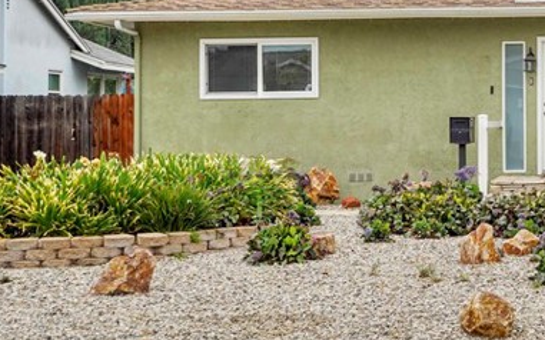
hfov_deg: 20.2
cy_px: 102
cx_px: 659
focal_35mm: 96
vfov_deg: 13.6
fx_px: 1426
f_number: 11
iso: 250
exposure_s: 1/40
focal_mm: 35
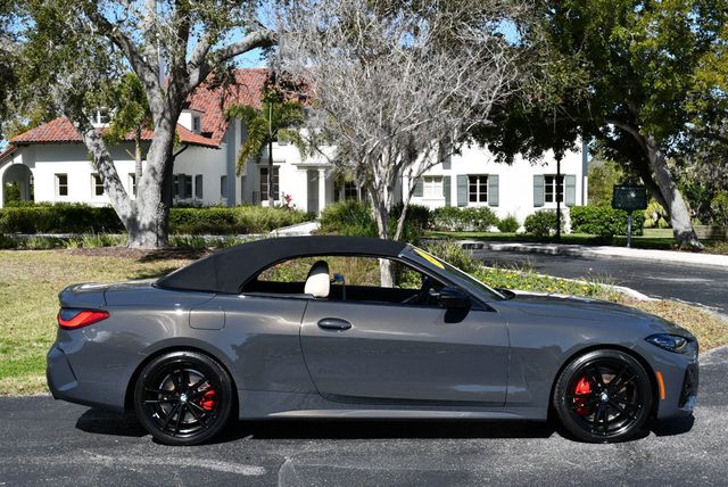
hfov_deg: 38.2
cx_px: 364
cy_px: 244
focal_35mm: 52
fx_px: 1052
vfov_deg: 26.0
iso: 100
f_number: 8
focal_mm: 26
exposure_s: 1/250
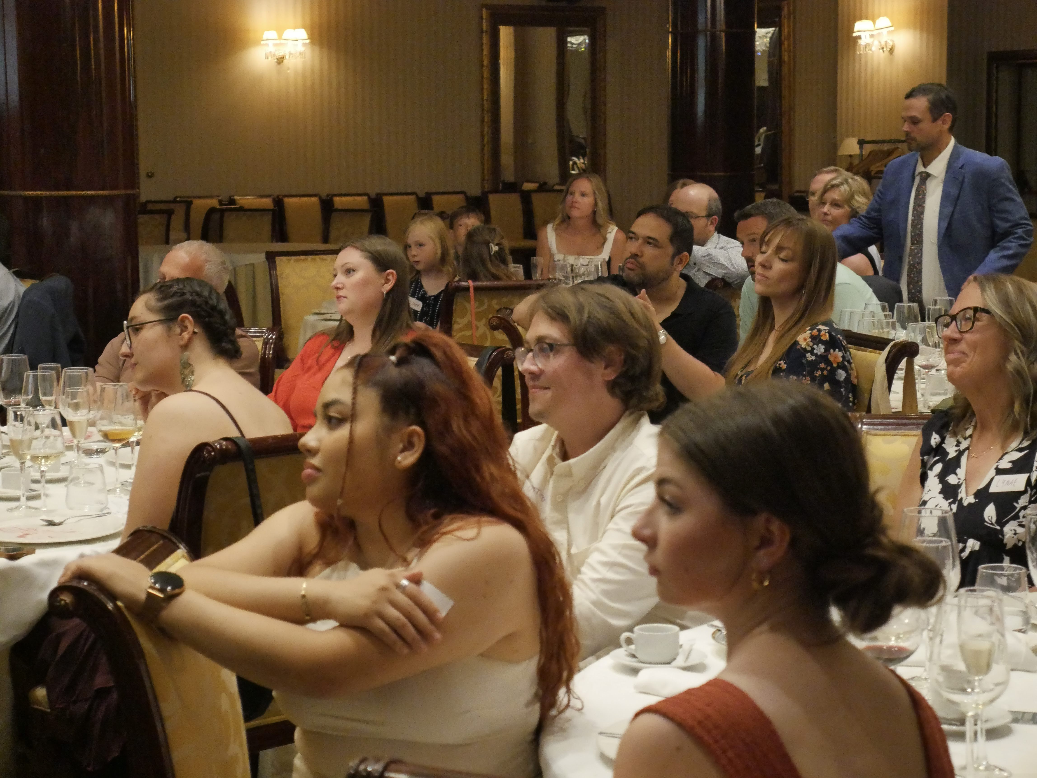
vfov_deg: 17.6
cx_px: 518
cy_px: 389
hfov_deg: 23.3
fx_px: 2517
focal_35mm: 84
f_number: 5.6
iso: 6400
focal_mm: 42
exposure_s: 1/125
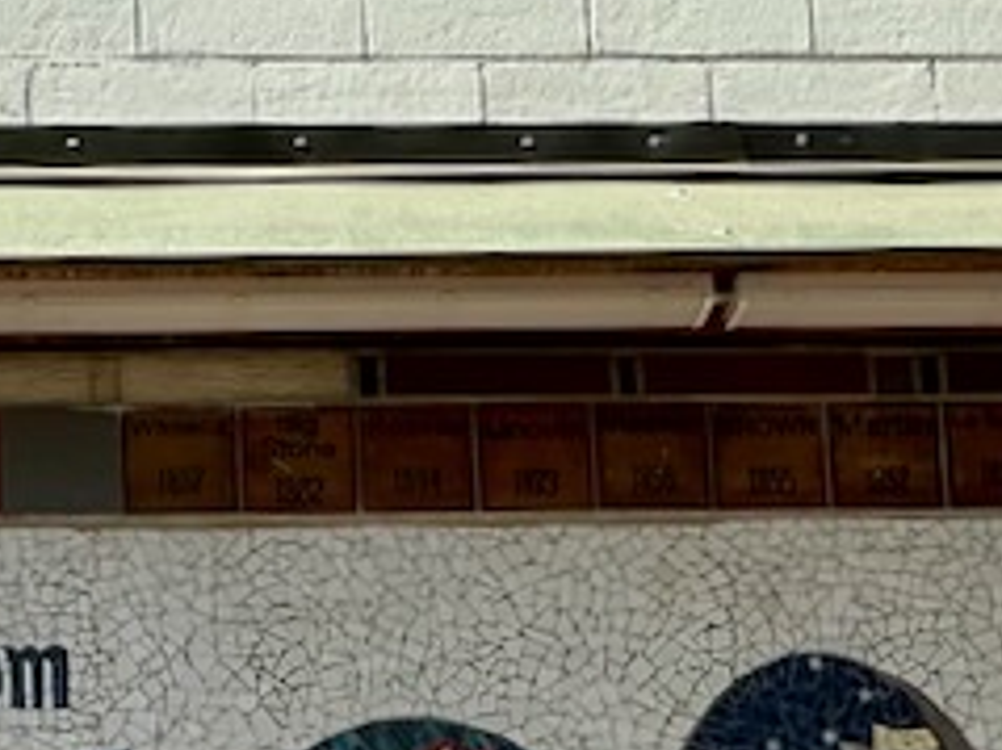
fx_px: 2170
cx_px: -67
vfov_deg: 15.4
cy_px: 1542
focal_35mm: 75
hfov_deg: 24.5
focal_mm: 2.22
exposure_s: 1/769
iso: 40
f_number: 2.2
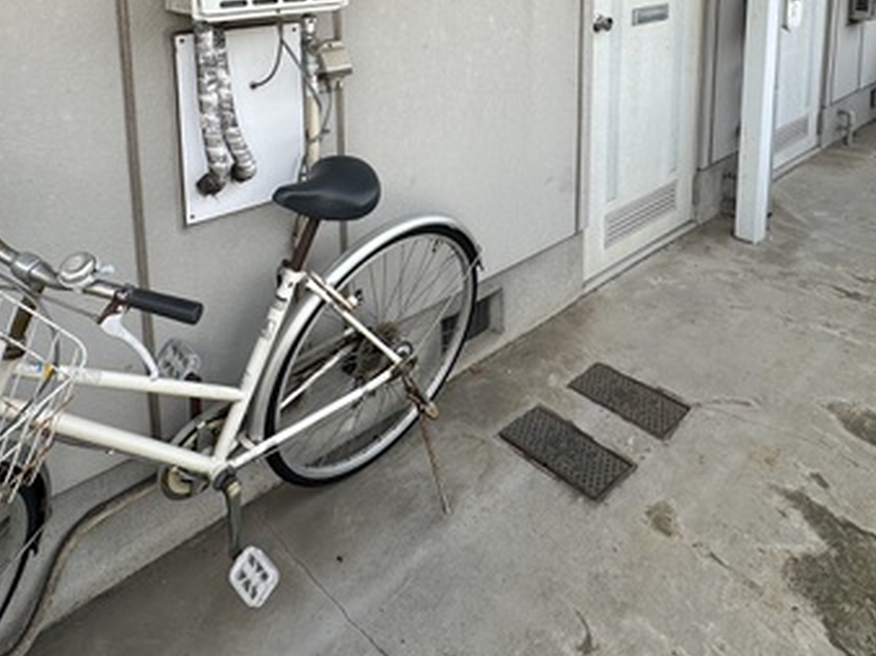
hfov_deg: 61.5
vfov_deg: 42.8
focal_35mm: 29
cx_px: 498
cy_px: 30
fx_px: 733
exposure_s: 1/575
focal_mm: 2.22
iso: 40
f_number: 2.2
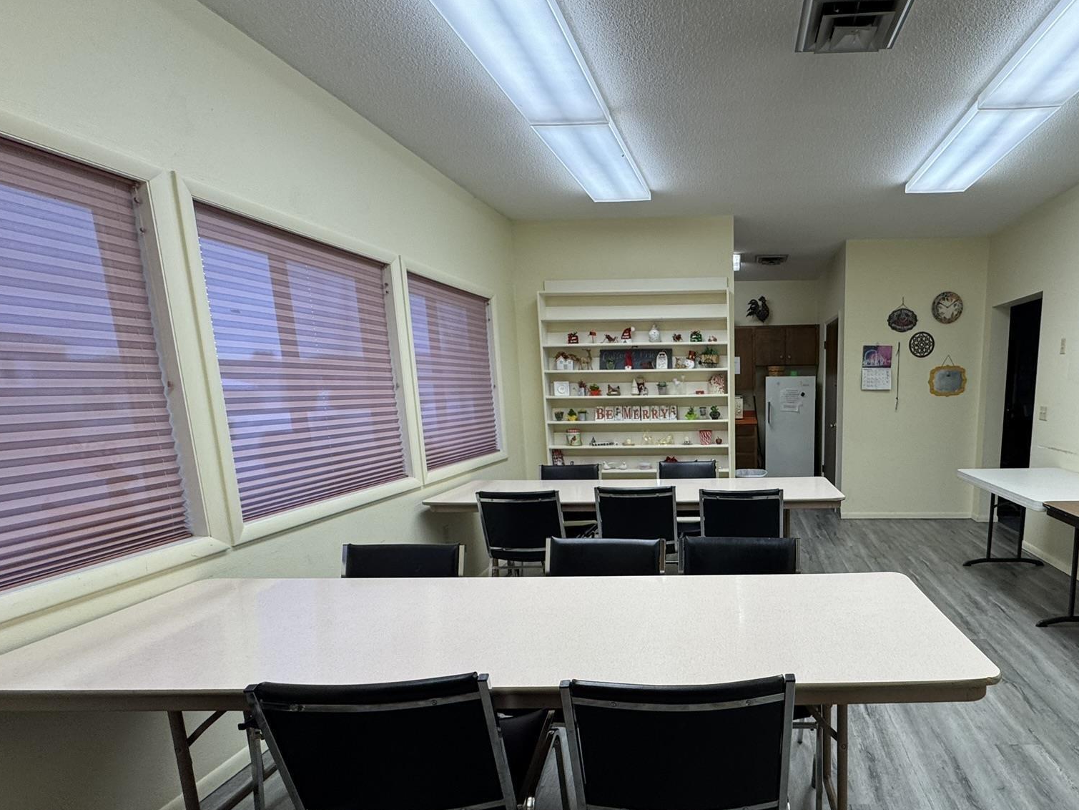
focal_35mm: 19
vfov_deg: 68.0
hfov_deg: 81.7
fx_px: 592
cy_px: 489
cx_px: 723
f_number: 2.2
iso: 125
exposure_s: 1/120
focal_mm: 2.22
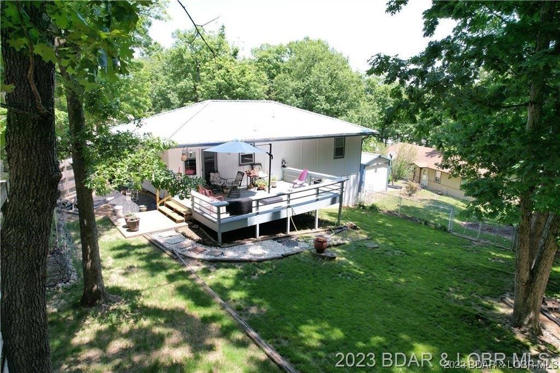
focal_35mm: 22
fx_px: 342
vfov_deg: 57.2
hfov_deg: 78.6
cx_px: 280
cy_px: 186
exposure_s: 1/500
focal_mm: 8.38
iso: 100
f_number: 2.8
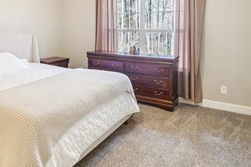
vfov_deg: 43.0
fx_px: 202
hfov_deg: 61.0
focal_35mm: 29
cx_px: 70
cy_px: 35
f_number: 8
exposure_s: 1/6
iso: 320
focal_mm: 14
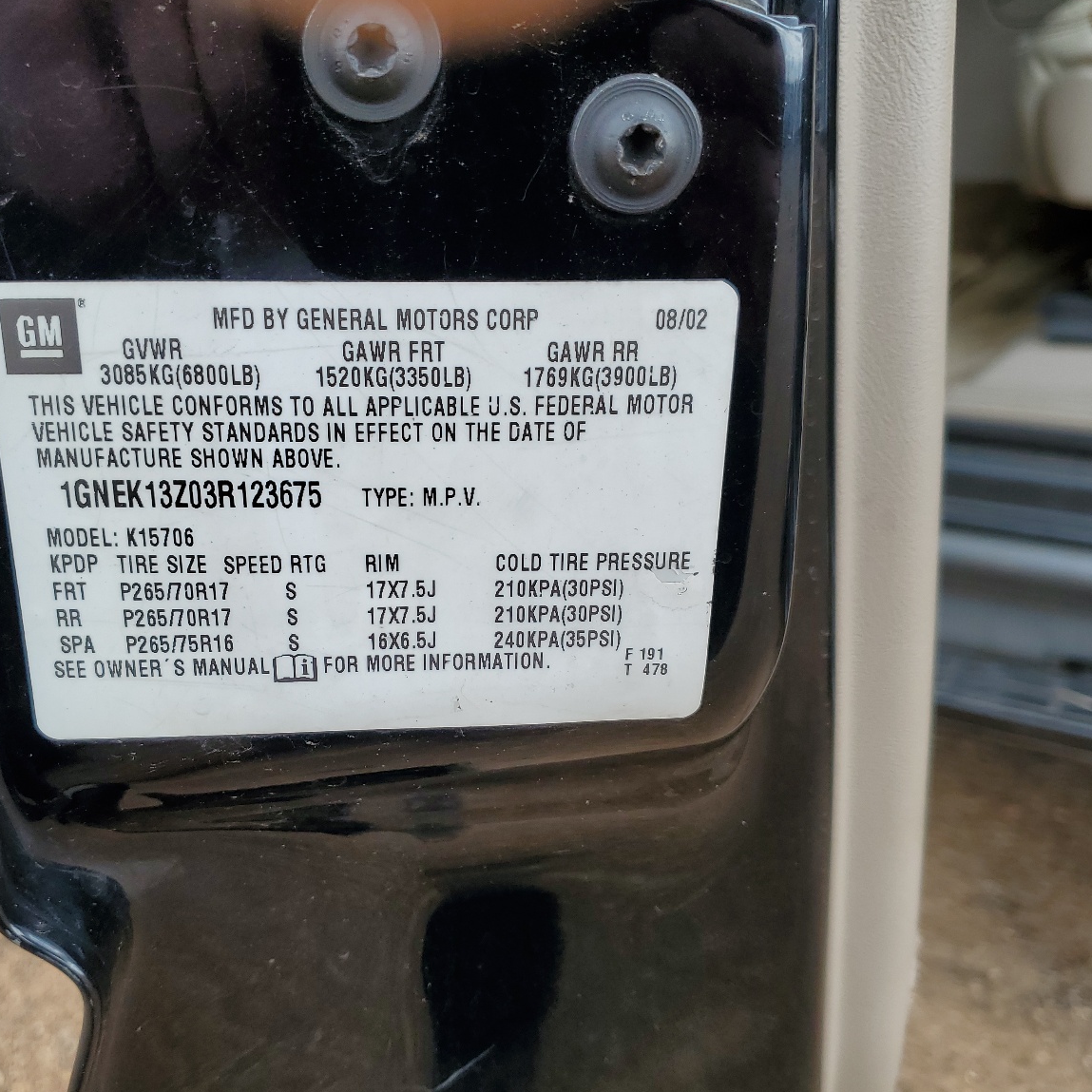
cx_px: 450
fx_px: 1142
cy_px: 564
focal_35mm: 32
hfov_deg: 50.8
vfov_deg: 51.1
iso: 50
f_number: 1.5
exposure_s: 1/714
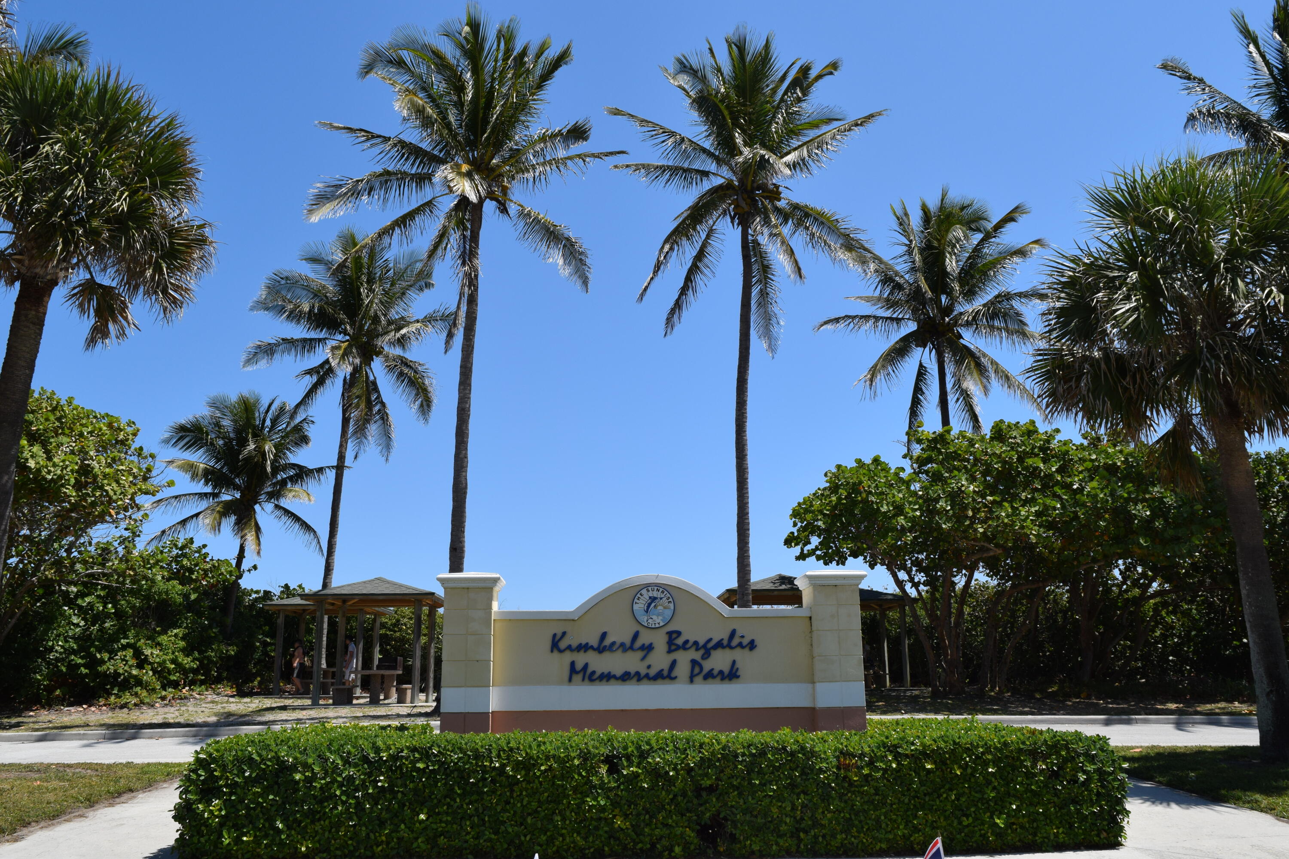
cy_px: 430
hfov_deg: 61.9
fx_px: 1074
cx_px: 644
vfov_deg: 43.6
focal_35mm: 30
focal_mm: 20
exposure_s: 1/400
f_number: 10
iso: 200
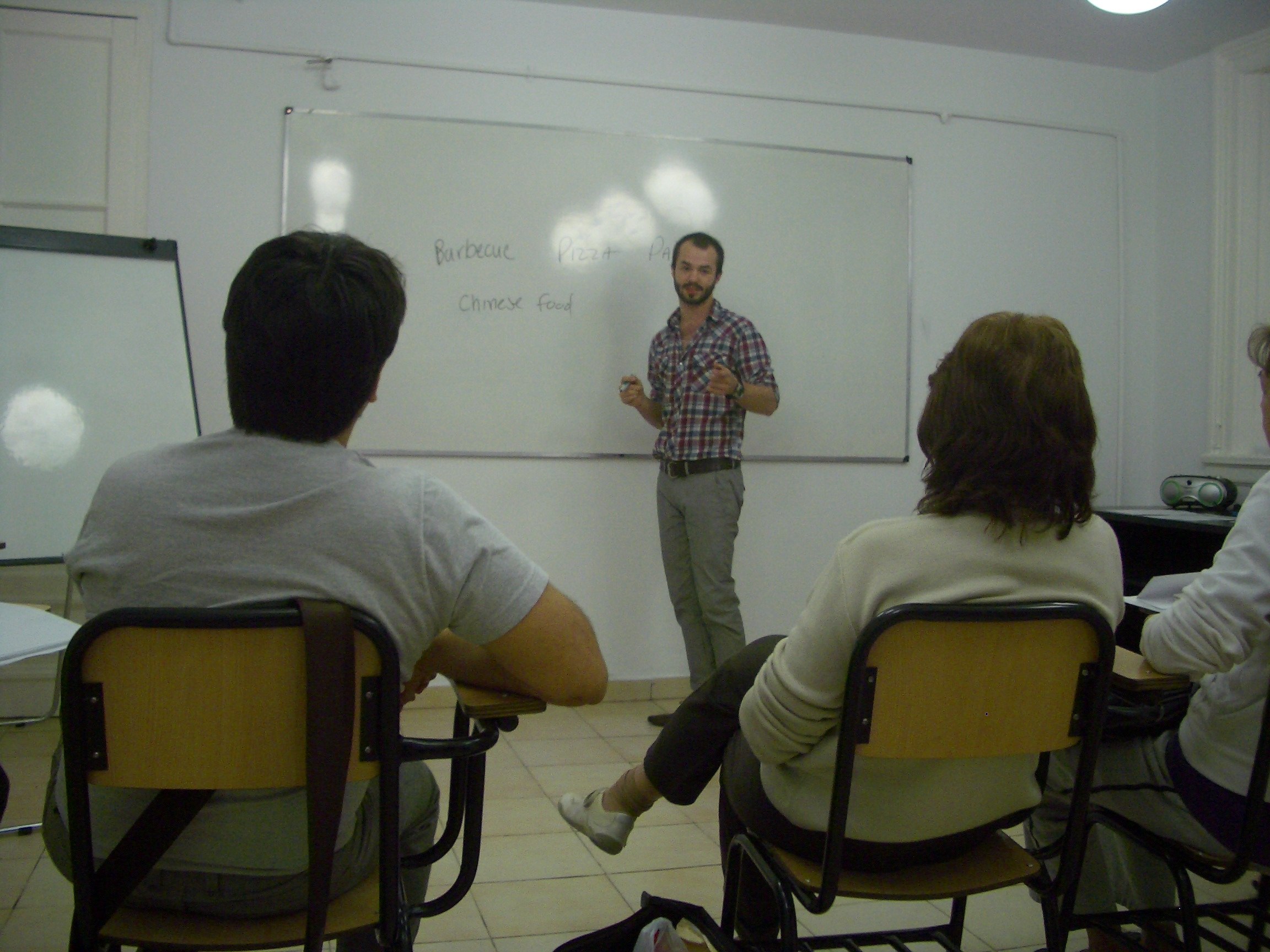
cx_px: 635
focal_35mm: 35
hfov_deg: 52.6
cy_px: 476
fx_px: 1284
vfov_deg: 40.7
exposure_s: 1/20
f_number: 2.6
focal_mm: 5.8
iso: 100
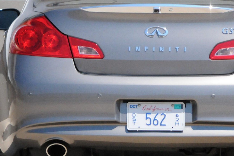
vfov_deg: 2.5
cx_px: 149
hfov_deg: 3.8
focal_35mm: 547
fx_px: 3552
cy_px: 74
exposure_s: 1/8000
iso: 2000
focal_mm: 160
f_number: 5.6
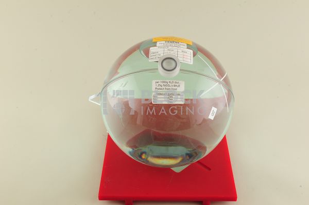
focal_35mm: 50
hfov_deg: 39.6
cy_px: 102
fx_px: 429
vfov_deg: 26.9
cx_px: 154
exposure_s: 1/125
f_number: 11
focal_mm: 50
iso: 1600
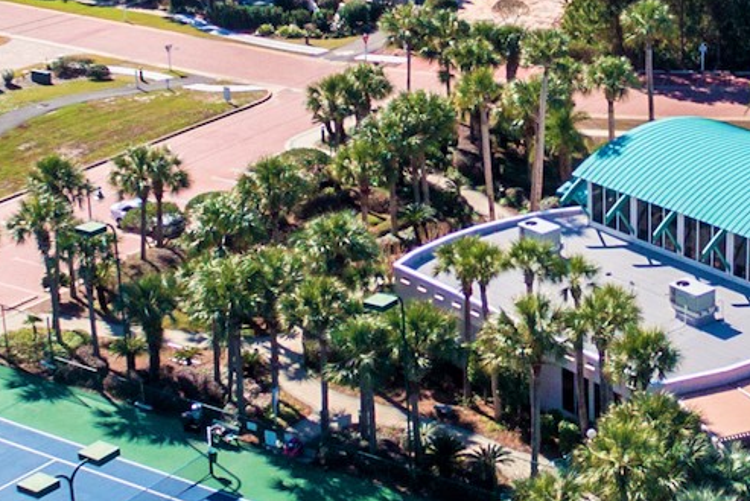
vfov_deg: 18.7
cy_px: 198
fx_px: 1521
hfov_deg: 27.0
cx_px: 628
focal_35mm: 73
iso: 100
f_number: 2.8
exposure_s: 1/290
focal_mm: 3.61
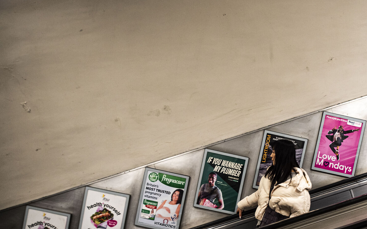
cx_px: 290
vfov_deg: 23.5
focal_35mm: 54
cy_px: 190
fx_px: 540
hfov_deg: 36.3
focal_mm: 32
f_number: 3.5
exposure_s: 1/100
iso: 640
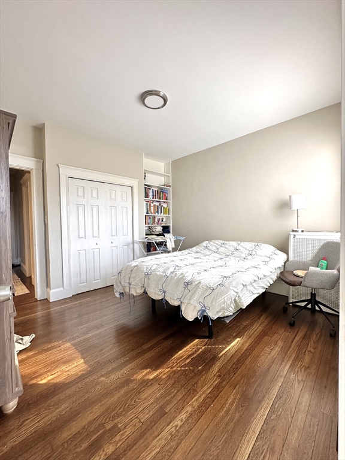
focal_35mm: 14
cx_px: 172
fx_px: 186
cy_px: 230
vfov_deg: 102.1
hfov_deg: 85.7
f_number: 2.2
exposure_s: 1/99
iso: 100
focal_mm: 2.22
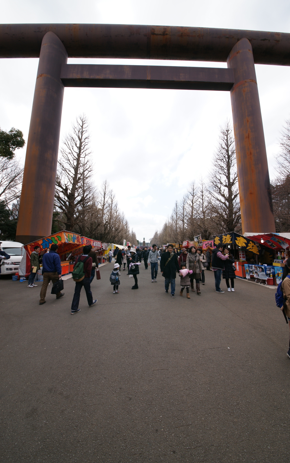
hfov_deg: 82.8
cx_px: 149
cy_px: 224
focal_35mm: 13
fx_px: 164
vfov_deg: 109.3
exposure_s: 1/125
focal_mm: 12
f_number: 11
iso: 200
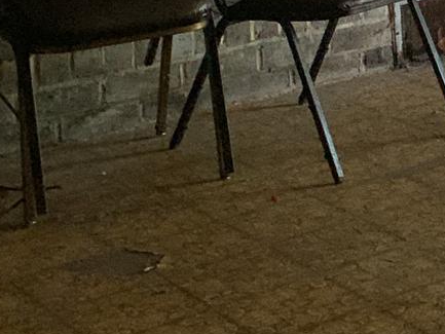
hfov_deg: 13.7
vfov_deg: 11.4
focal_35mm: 123
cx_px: 880
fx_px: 1582
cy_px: -219
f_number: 1.8
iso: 500
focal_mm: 4.25
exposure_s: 1/30
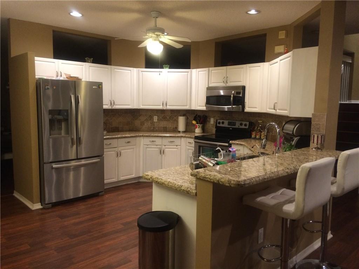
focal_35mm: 29
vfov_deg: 48.2
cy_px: 134
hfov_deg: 61.7
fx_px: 301
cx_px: 180
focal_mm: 4.15
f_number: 2.2
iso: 200
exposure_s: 1/30
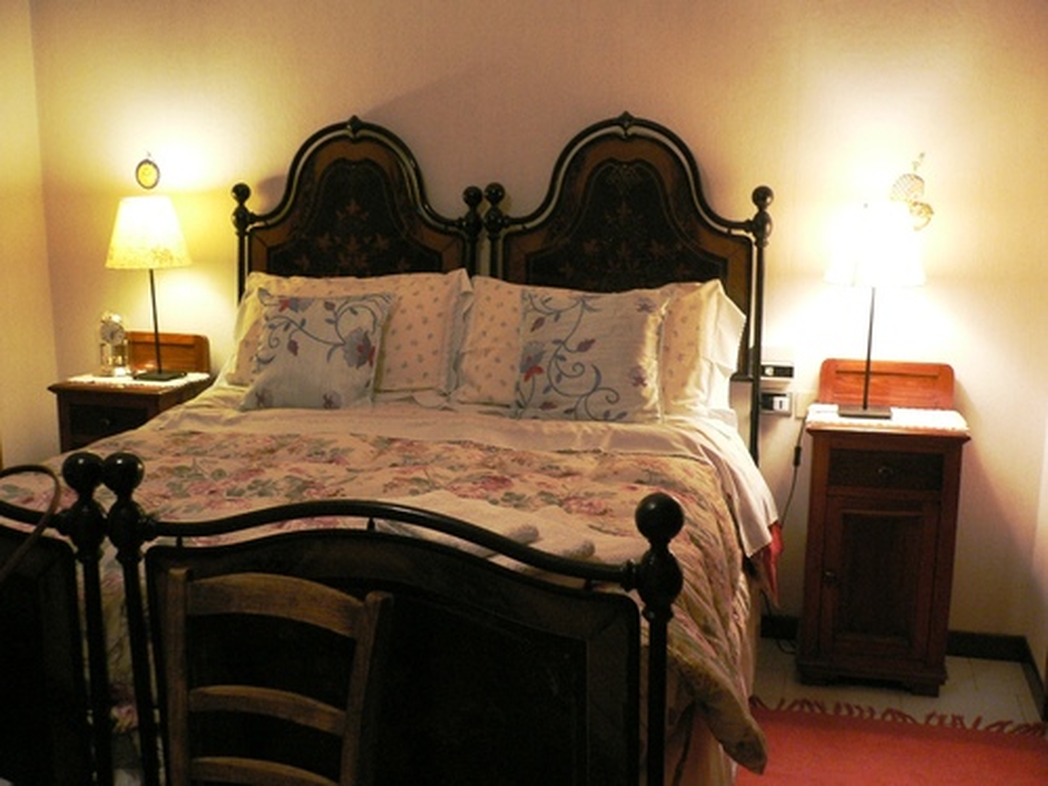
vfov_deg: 40.7
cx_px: 524
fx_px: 1060
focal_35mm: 35
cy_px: 393
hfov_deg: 52.6
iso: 200
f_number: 2.8
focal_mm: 5.8
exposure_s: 1/13
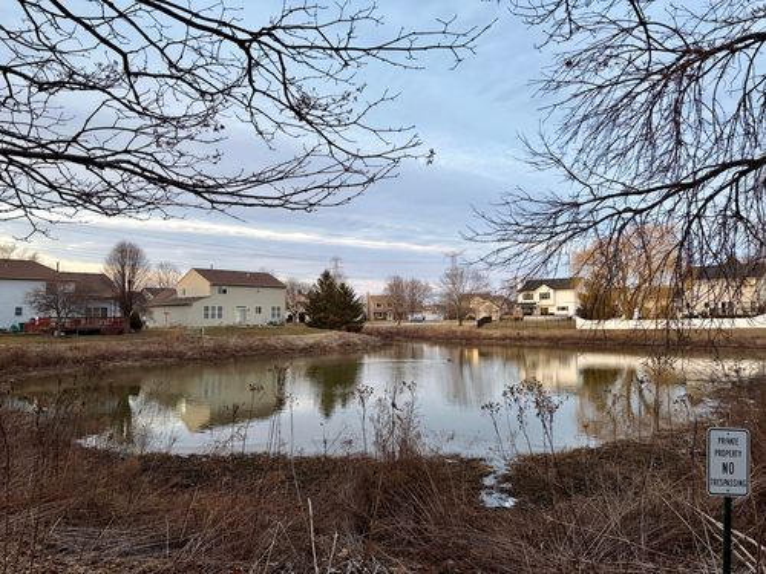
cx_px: 383
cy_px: 287
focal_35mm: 26
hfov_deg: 67.3
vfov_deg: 53.1
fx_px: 575
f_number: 1.6
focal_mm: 5.96
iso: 125
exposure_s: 1/83
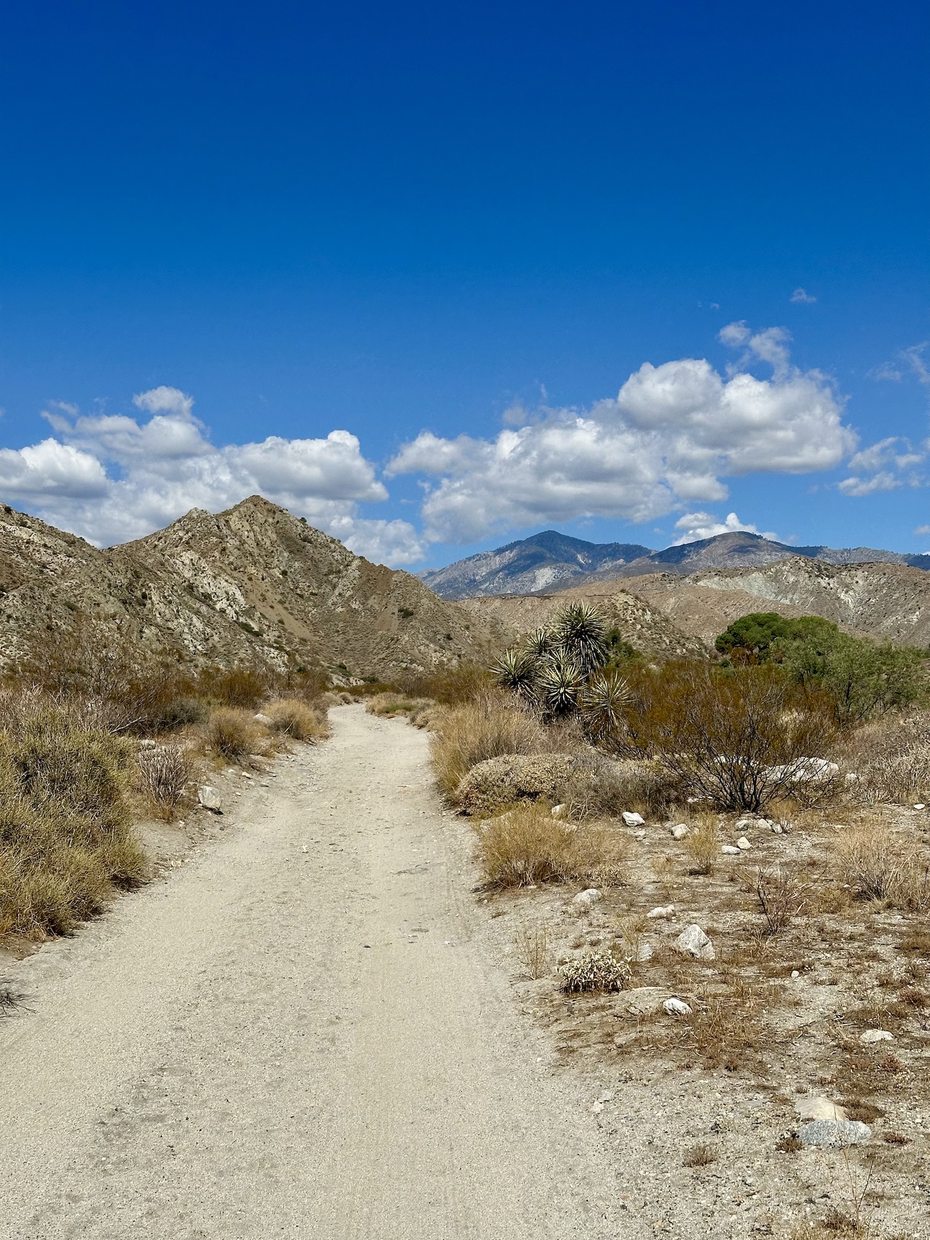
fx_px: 1719
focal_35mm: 48
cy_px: 620
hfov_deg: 30.3
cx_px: 465
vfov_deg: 39.7
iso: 64
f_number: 1.78
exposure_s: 1/8197
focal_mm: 6.86
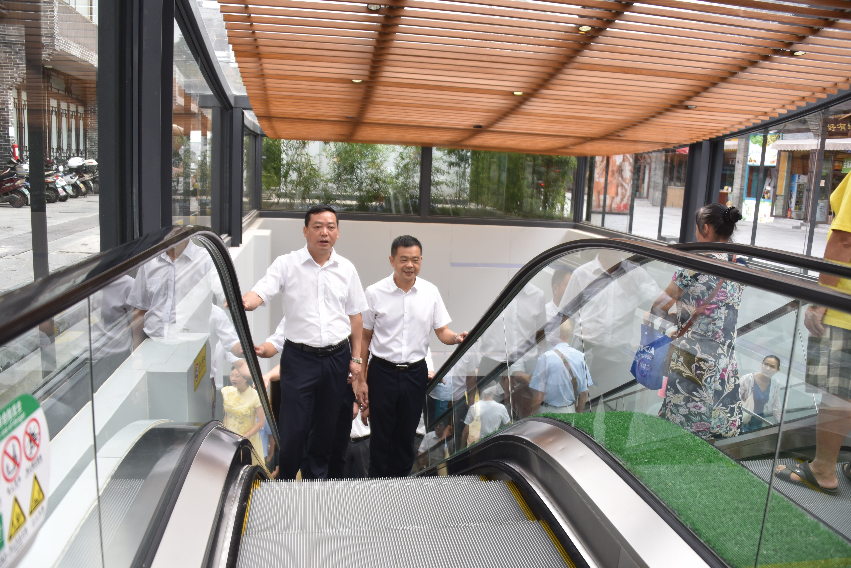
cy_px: 284
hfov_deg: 65.5
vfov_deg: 46.4
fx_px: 662
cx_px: 426
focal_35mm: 28
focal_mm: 28
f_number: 6.3
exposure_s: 1/160
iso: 400
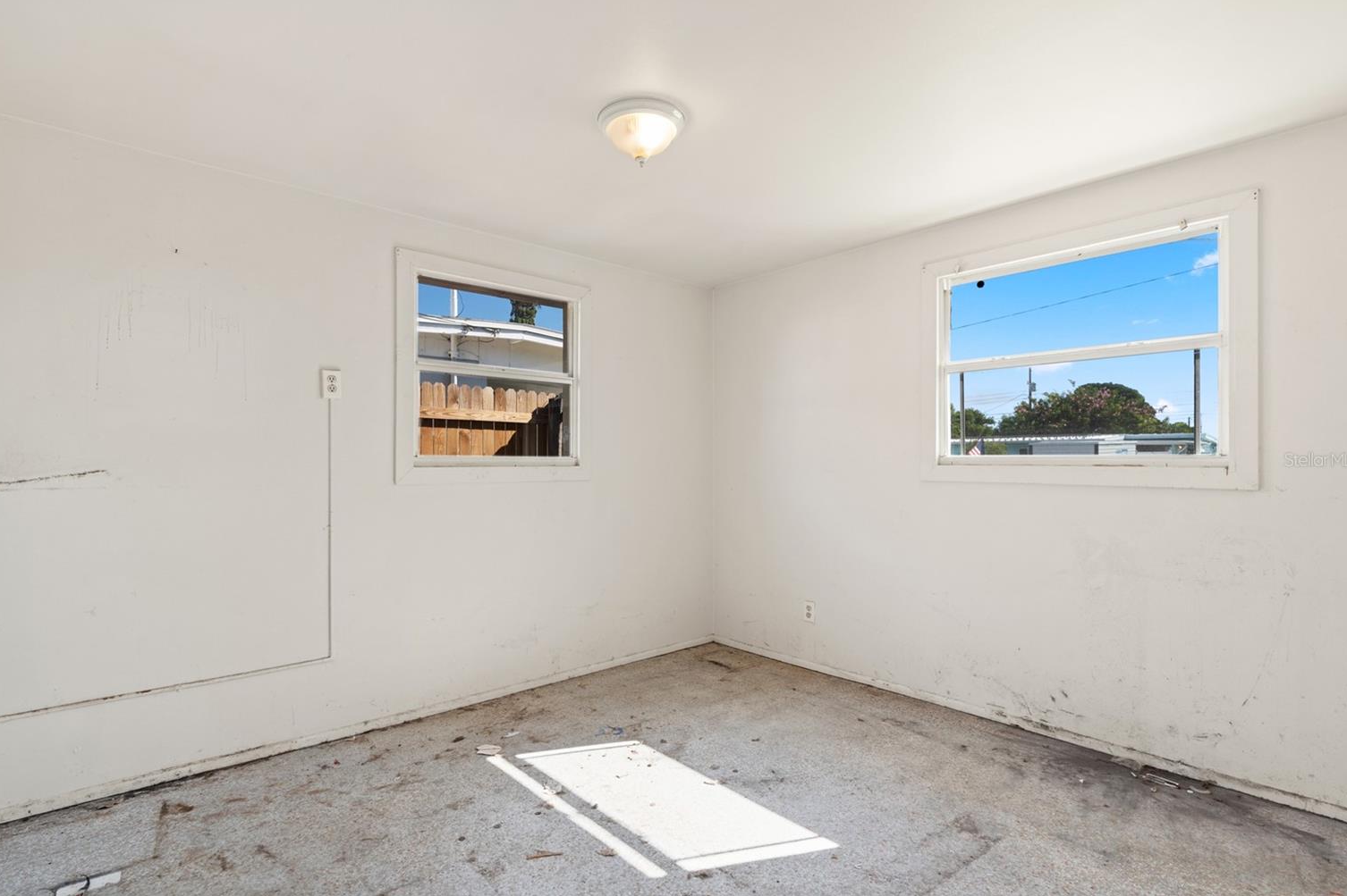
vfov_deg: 70.4
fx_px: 636
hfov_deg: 93.3
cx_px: 648
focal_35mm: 17
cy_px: 459
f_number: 9
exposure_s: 1/8
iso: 250
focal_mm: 16
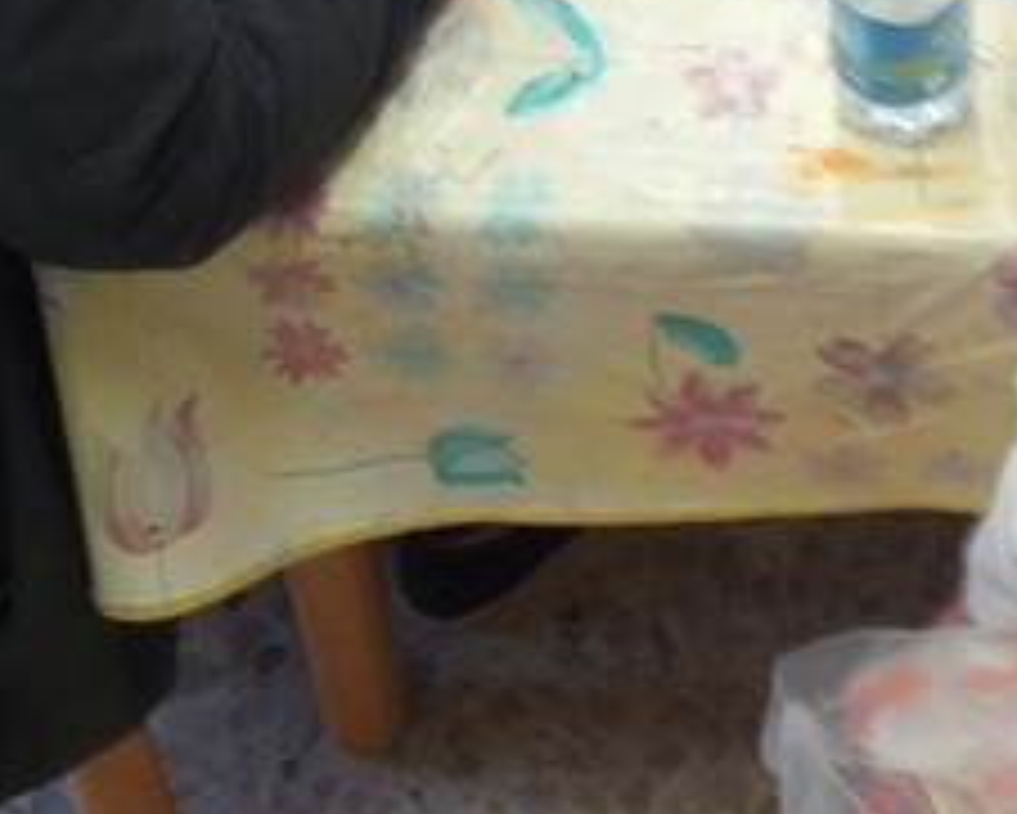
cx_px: 828
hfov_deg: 26.6
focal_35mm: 70
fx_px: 2108
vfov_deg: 18.5
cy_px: -517
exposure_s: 1/25
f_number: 1.9
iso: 125
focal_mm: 3.6
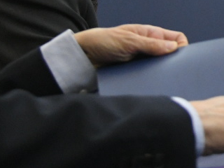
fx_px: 1262
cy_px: -101
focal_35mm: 195
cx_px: 407
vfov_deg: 7.5
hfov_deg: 9.6
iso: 4000
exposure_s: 1/125
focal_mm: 40
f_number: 4
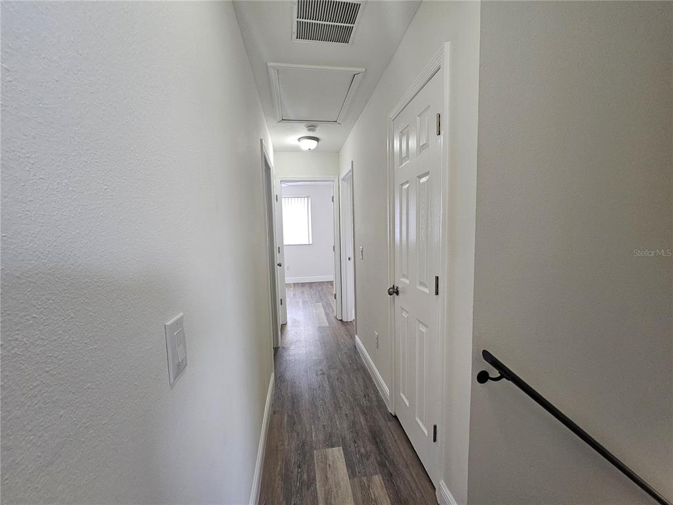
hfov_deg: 106.2
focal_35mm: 13
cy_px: 252
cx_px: 336
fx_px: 253
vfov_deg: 89.9
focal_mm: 2.2
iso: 200
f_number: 2.2
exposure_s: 1/100
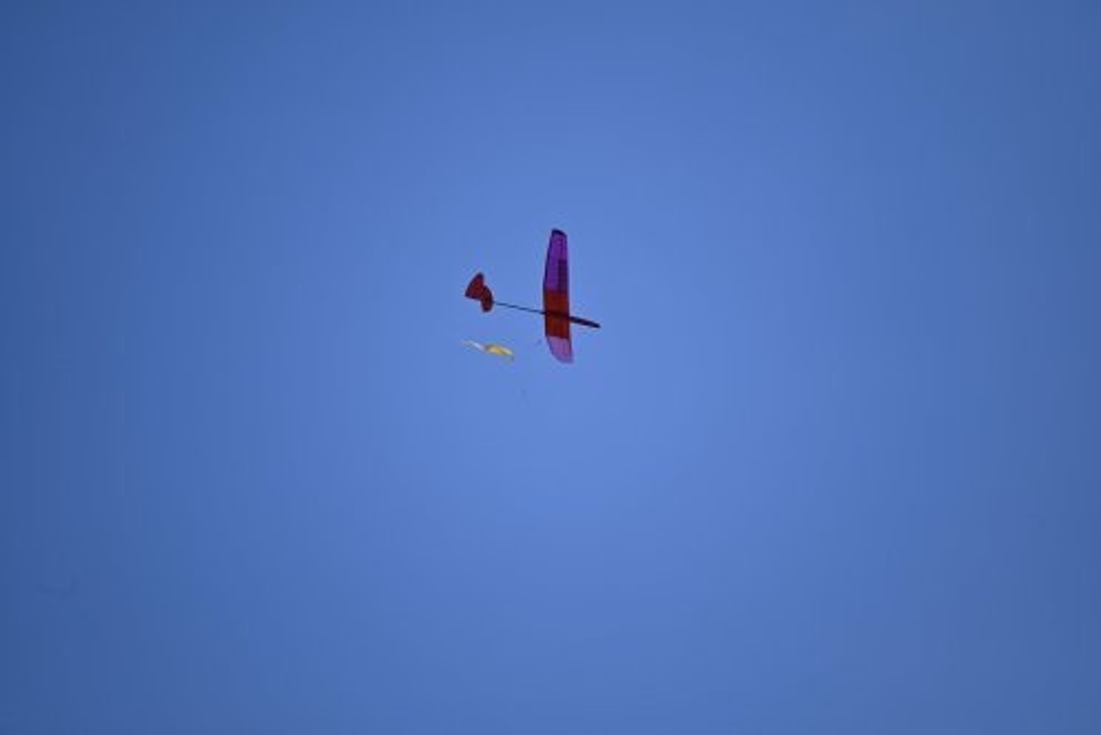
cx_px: 550
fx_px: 12240
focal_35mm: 400
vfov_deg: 3.4
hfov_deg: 5.2
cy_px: 368
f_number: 6.3
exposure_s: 1/2500
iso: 320
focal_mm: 400
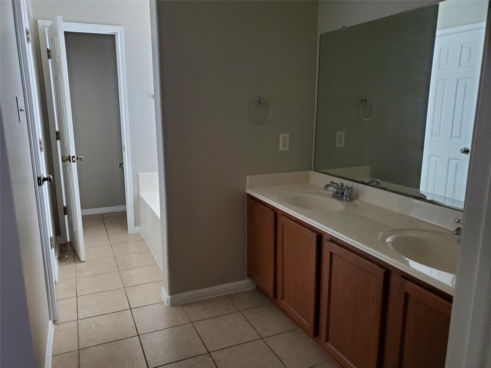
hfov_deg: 67.3
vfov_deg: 53.1
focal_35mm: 26
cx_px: 246
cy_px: 184
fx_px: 369
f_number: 1.5
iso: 200
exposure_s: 1/50
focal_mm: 4.3
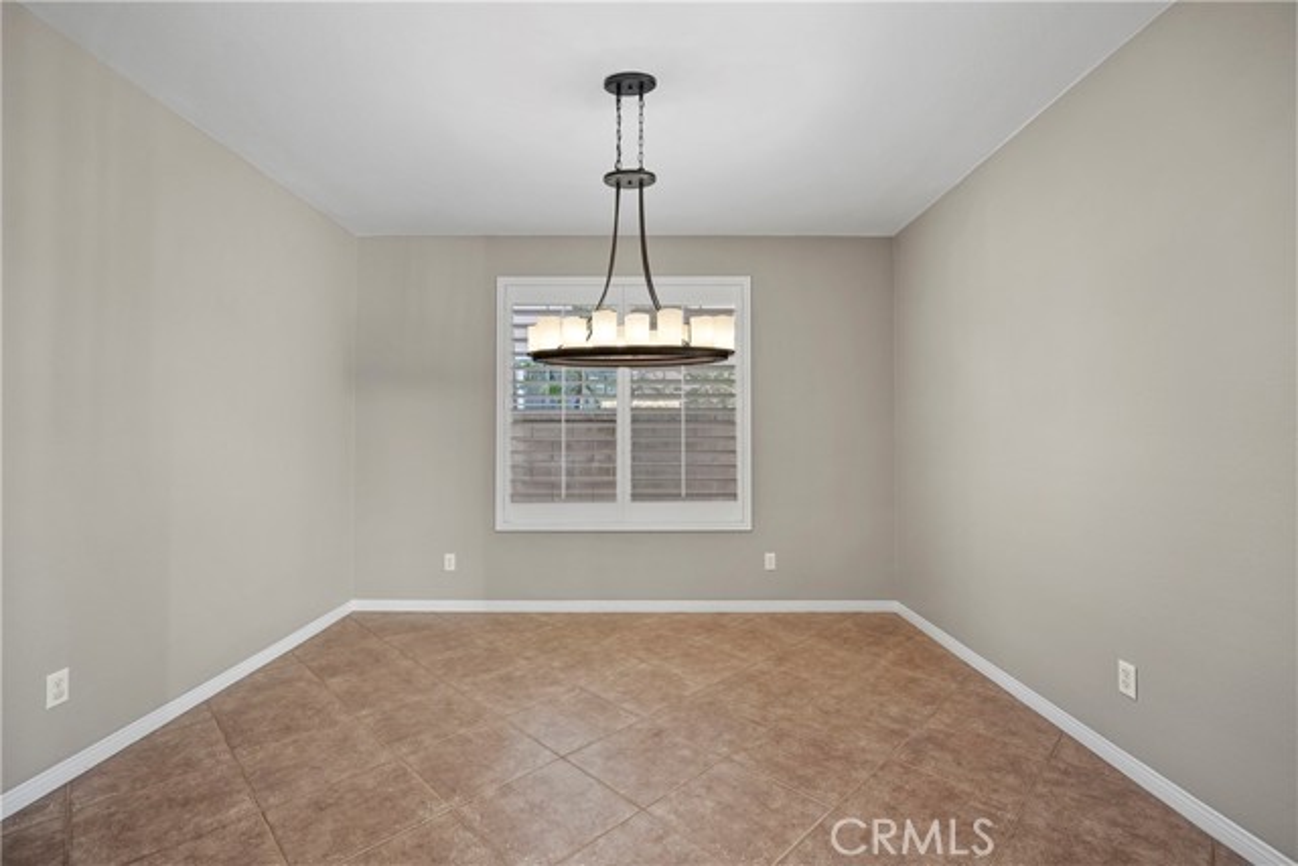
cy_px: 433
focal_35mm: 16
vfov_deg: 73.8
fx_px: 577
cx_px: 649
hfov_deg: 96.7
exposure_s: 1/15
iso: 640
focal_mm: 16
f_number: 4
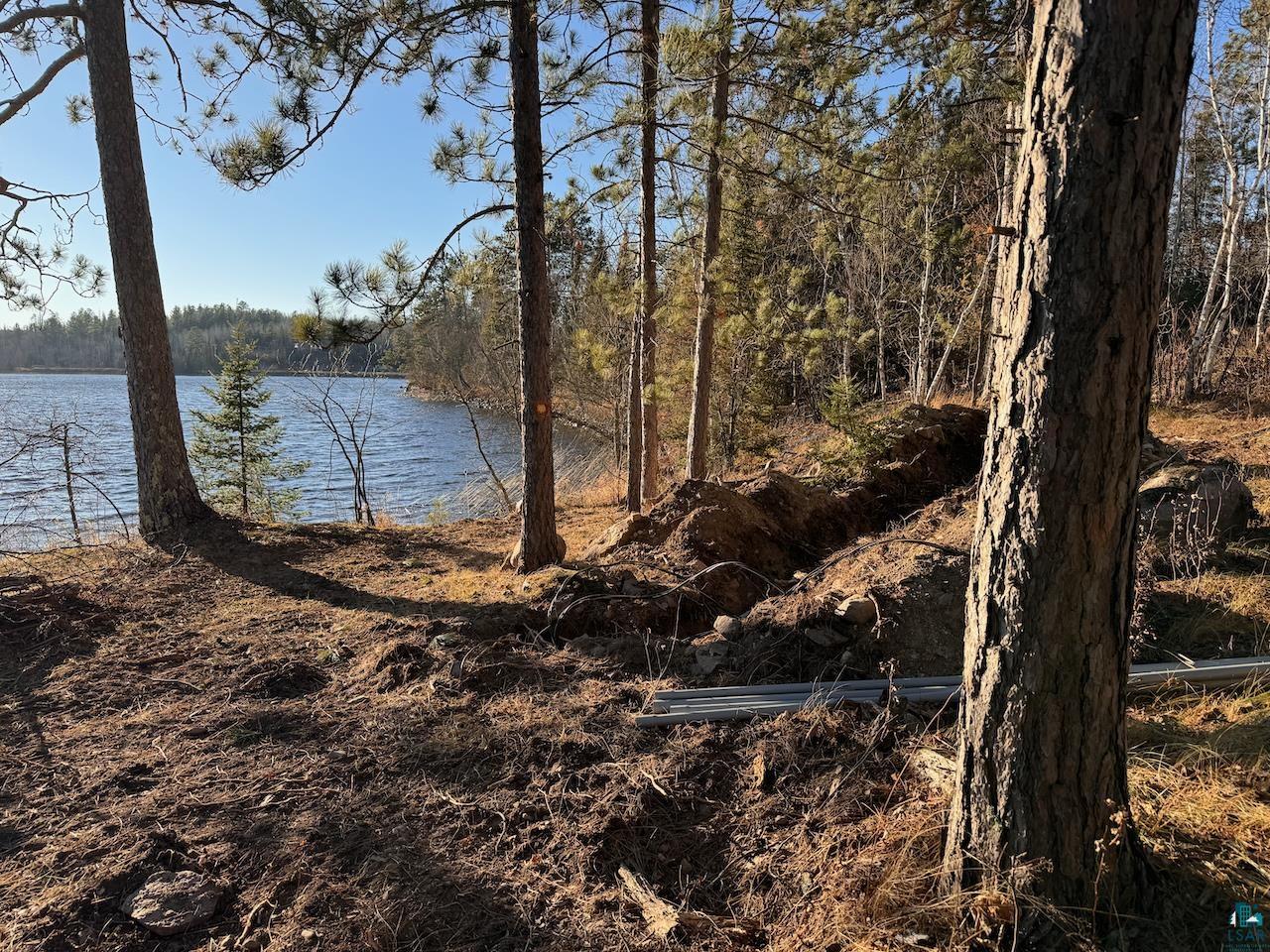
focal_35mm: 24
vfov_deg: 56.8
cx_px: 635
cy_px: 476
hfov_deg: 71.6
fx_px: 881
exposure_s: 1/1261
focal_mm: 6.76
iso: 80
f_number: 1.78
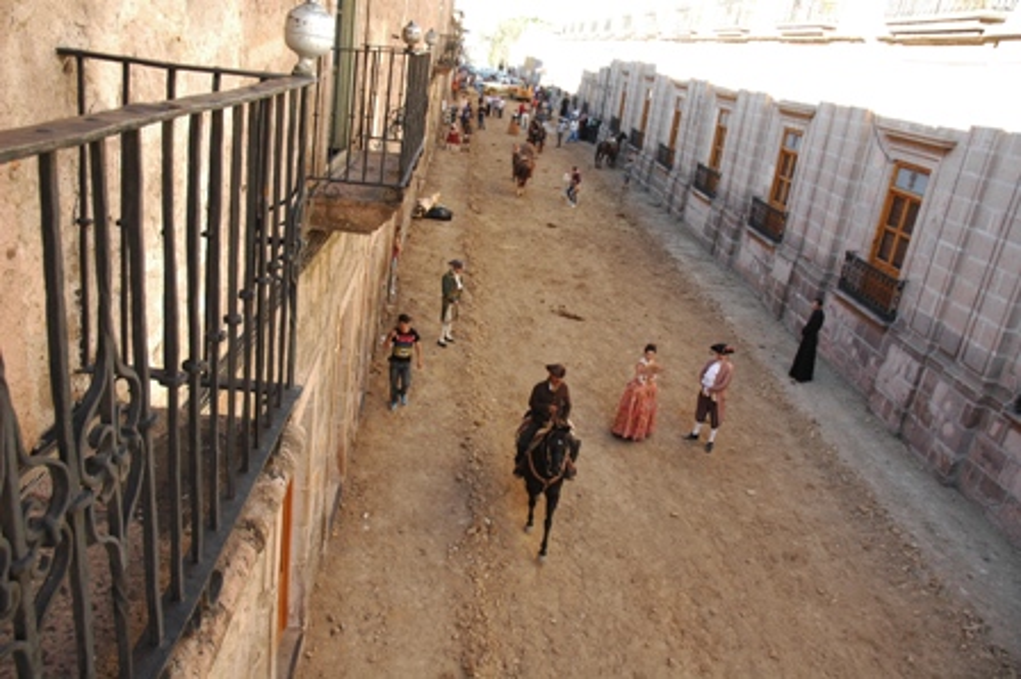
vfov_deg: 47.9
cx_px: 510
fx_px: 765
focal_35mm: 27
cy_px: 340
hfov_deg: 67.4
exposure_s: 1/250
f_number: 6.3
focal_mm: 18
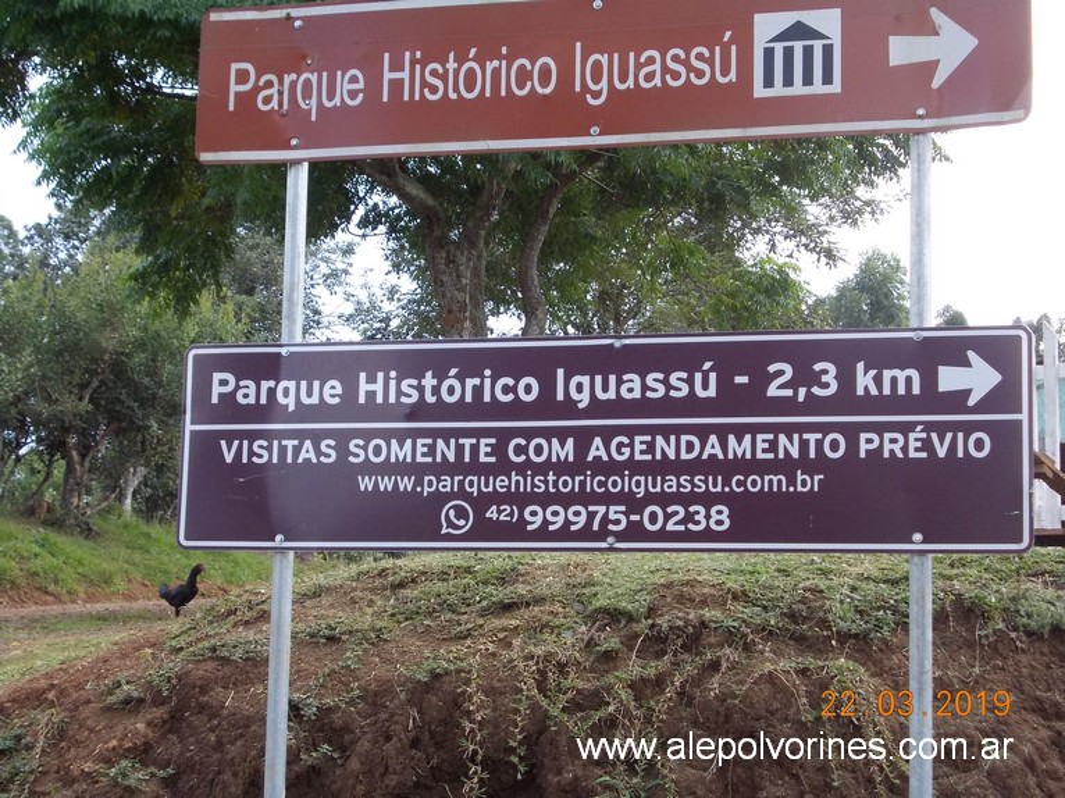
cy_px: 399
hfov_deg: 27.4
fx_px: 2184
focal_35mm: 71
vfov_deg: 20.7
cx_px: 532
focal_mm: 10
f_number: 4.3
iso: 200
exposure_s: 1/160
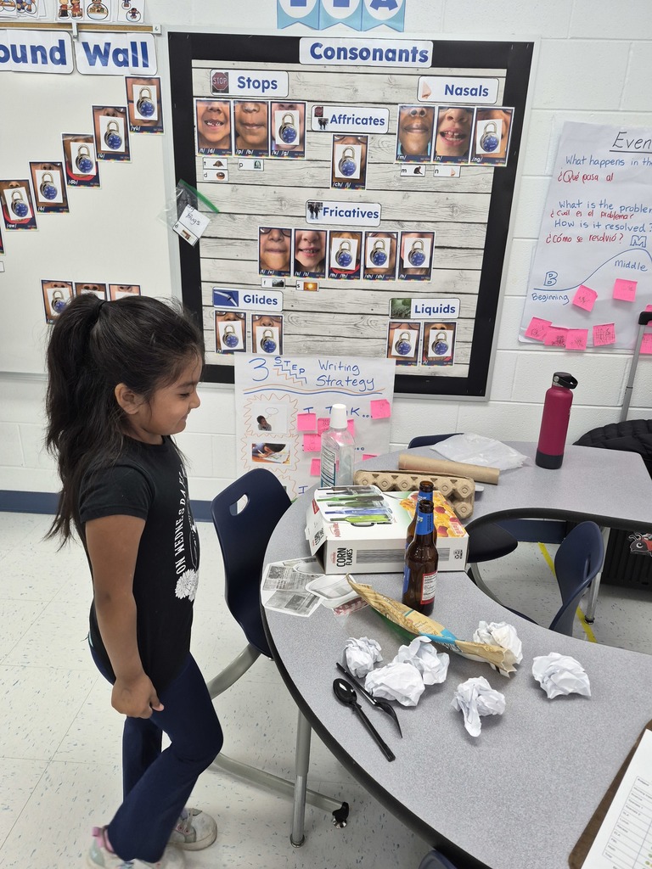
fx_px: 578
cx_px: 326
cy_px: 434
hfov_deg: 58.9
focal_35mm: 23
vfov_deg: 73.9
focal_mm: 5.4
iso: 320
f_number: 1.8
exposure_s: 1/120
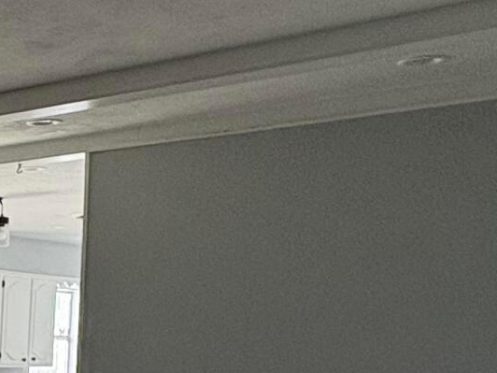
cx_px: -262
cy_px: 466
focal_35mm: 79
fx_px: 1134
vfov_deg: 17.6
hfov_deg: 20.8
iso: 250
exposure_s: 1/76
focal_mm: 2.22
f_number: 2.2
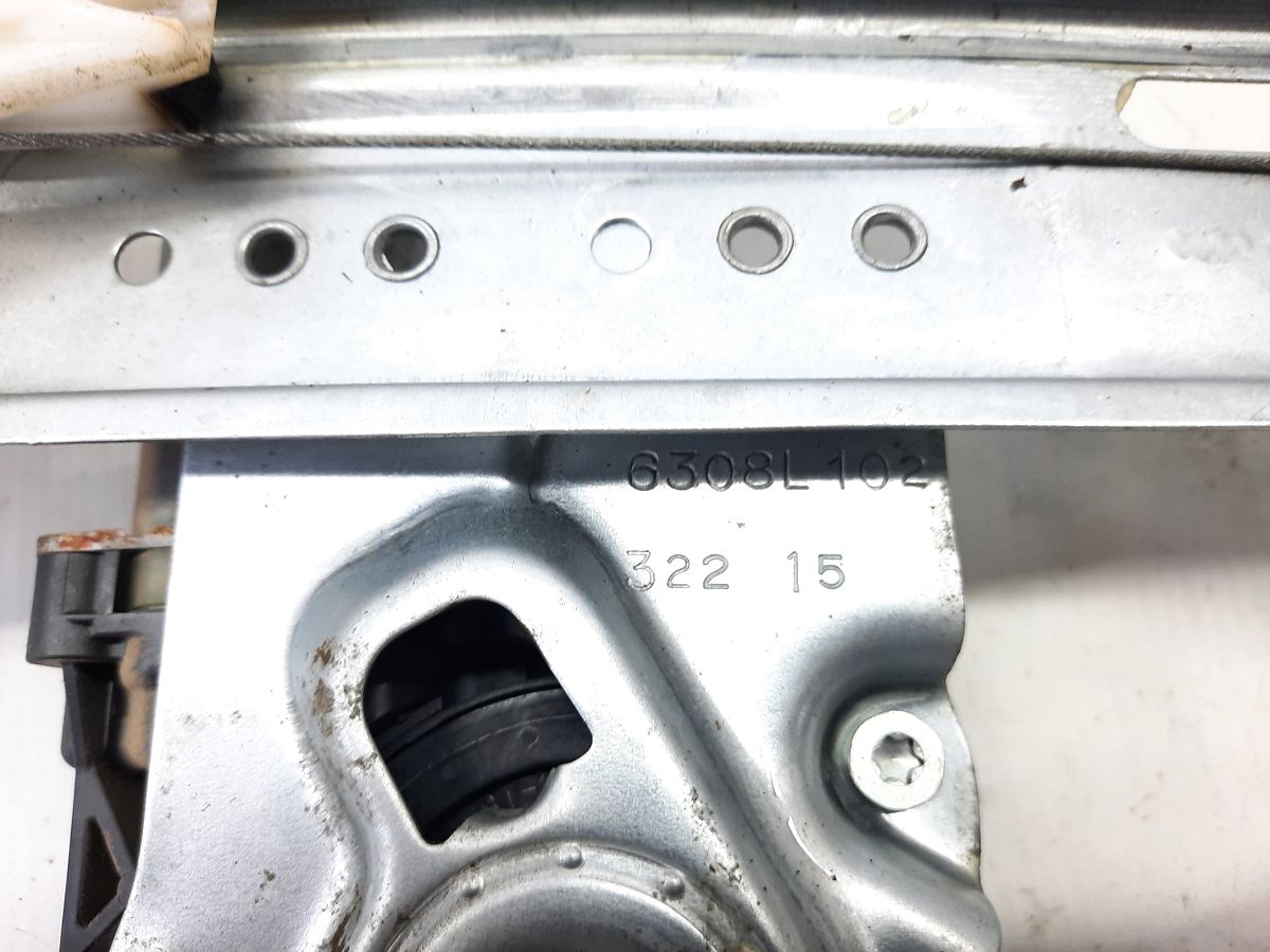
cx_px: 635
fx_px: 917
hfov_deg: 69.4
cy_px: 476
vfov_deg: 54.9
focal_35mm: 25
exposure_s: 1/60
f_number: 2
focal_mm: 4.6
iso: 125
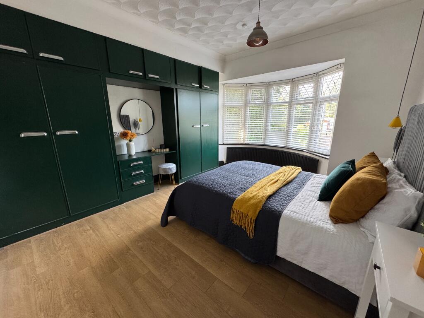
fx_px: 171
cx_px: 212
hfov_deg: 102.1
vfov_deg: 85.7
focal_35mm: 14
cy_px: 159
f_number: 2.2
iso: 250
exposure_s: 1/100
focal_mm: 2.22
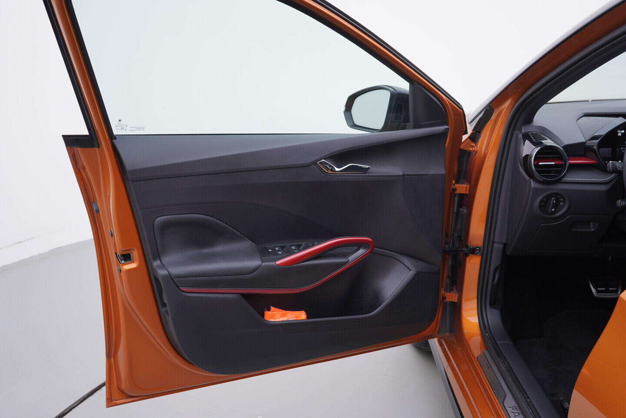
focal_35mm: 36
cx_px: 313
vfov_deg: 36.9
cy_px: 209
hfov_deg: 53.1
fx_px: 626
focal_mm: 24
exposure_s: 1/60
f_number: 3.5
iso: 125
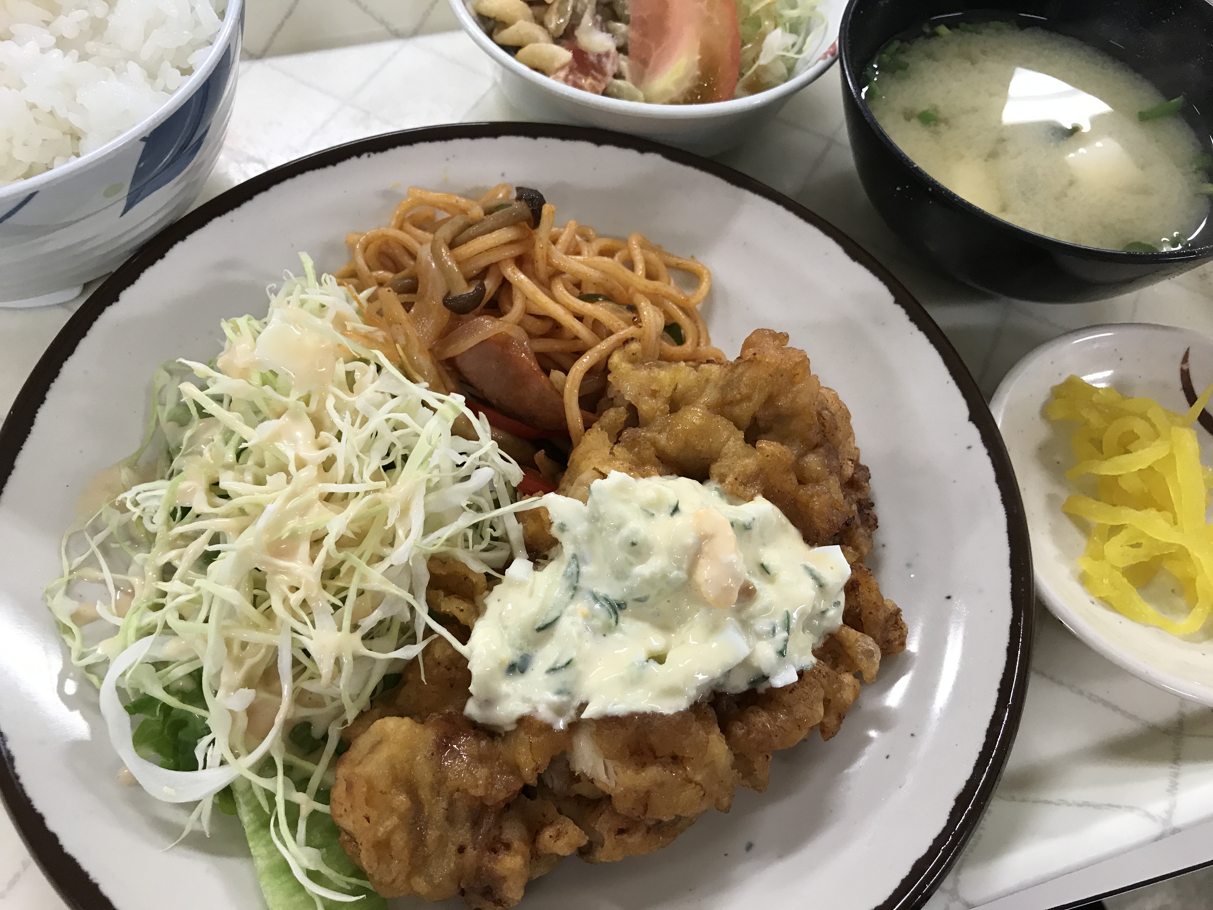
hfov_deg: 63.4
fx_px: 981
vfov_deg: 49.7
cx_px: 606
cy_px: 455
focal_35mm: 28
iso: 32
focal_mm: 3.99
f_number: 1.8
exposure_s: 1/30
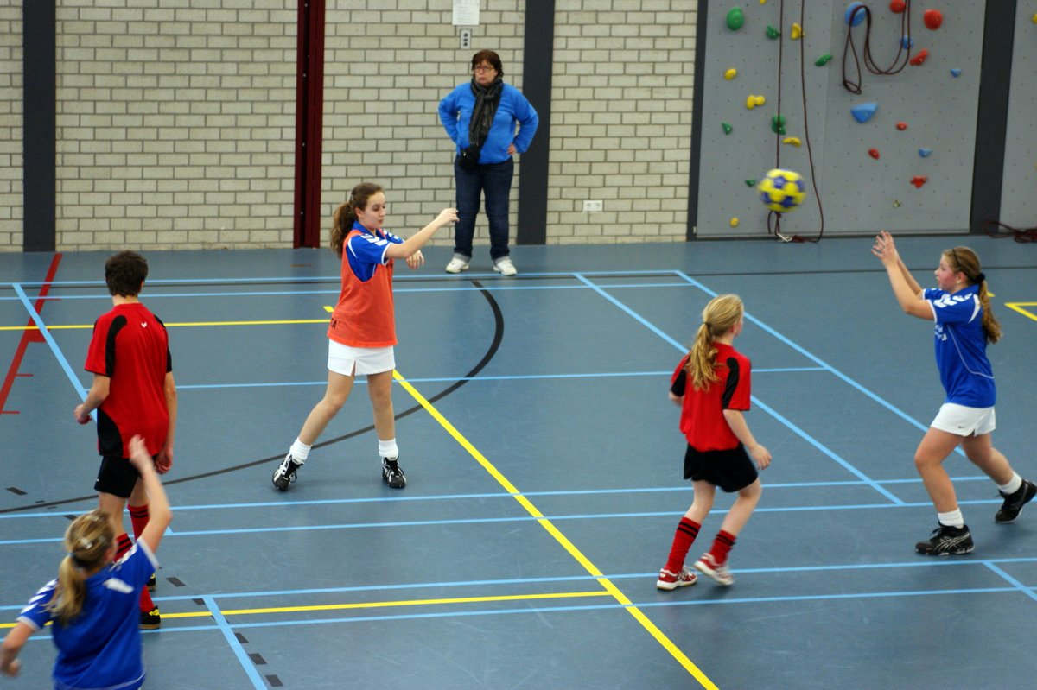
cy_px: 345
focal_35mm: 105
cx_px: 518
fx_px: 3023
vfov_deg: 13.0
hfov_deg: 19.5
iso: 400
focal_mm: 70
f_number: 2.8
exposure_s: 1/125
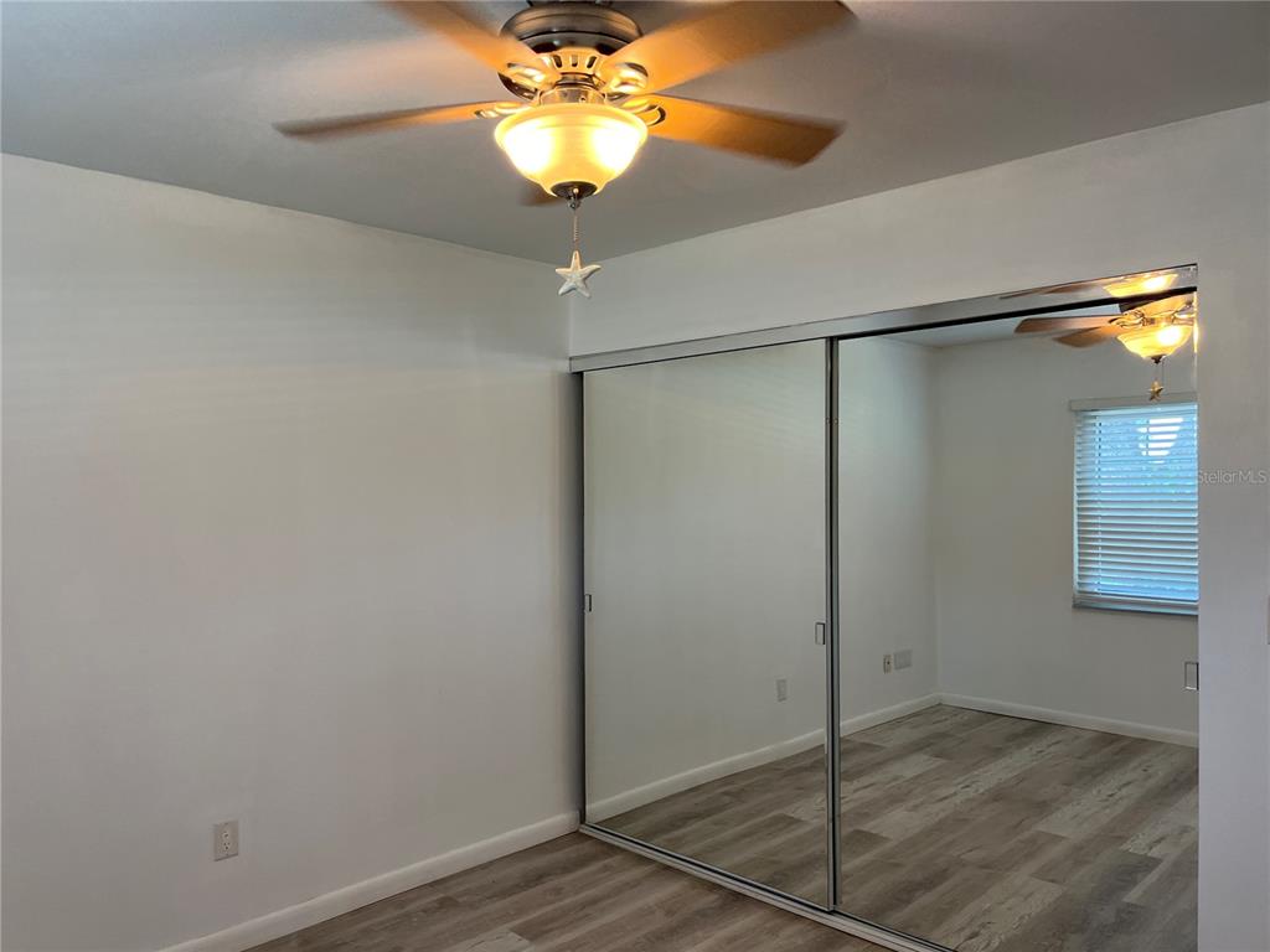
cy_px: 476
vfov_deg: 53.1
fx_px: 954
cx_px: 635
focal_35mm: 26
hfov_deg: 67.3
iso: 80
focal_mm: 5.1
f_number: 1.6
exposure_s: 1/60
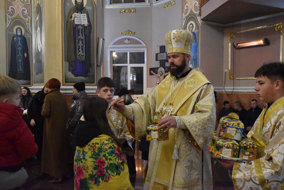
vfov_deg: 30.9
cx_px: 142
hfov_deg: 45.0
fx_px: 343
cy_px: 95
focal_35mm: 44
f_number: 3.8
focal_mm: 29
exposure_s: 1/80
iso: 12800
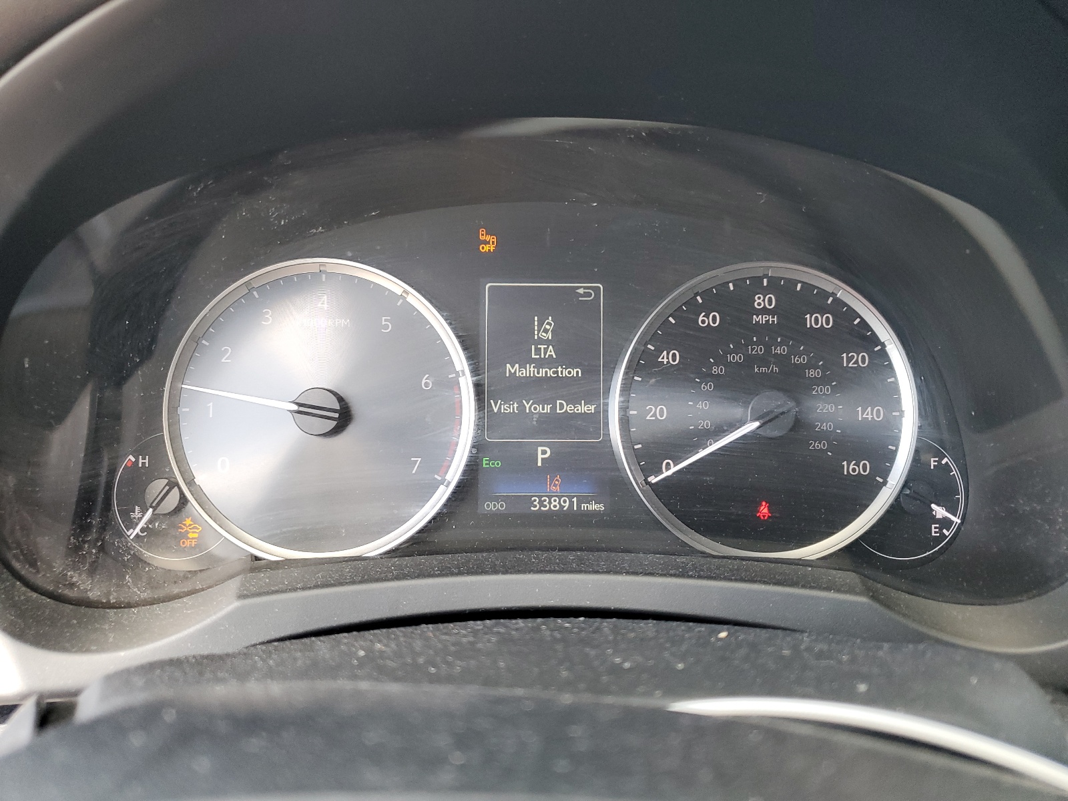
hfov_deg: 67.3
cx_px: 534
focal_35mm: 26
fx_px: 802
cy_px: 400
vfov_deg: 53.1
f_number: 1.5
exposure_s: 1/100
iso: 92
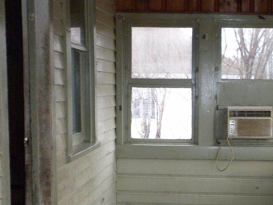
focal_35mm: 80
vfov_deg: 18.4
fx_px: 631
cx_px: 205
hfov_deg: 24.1
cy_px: 144
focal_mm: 6.6
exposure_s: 1/73.5
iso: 331
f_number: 3.5
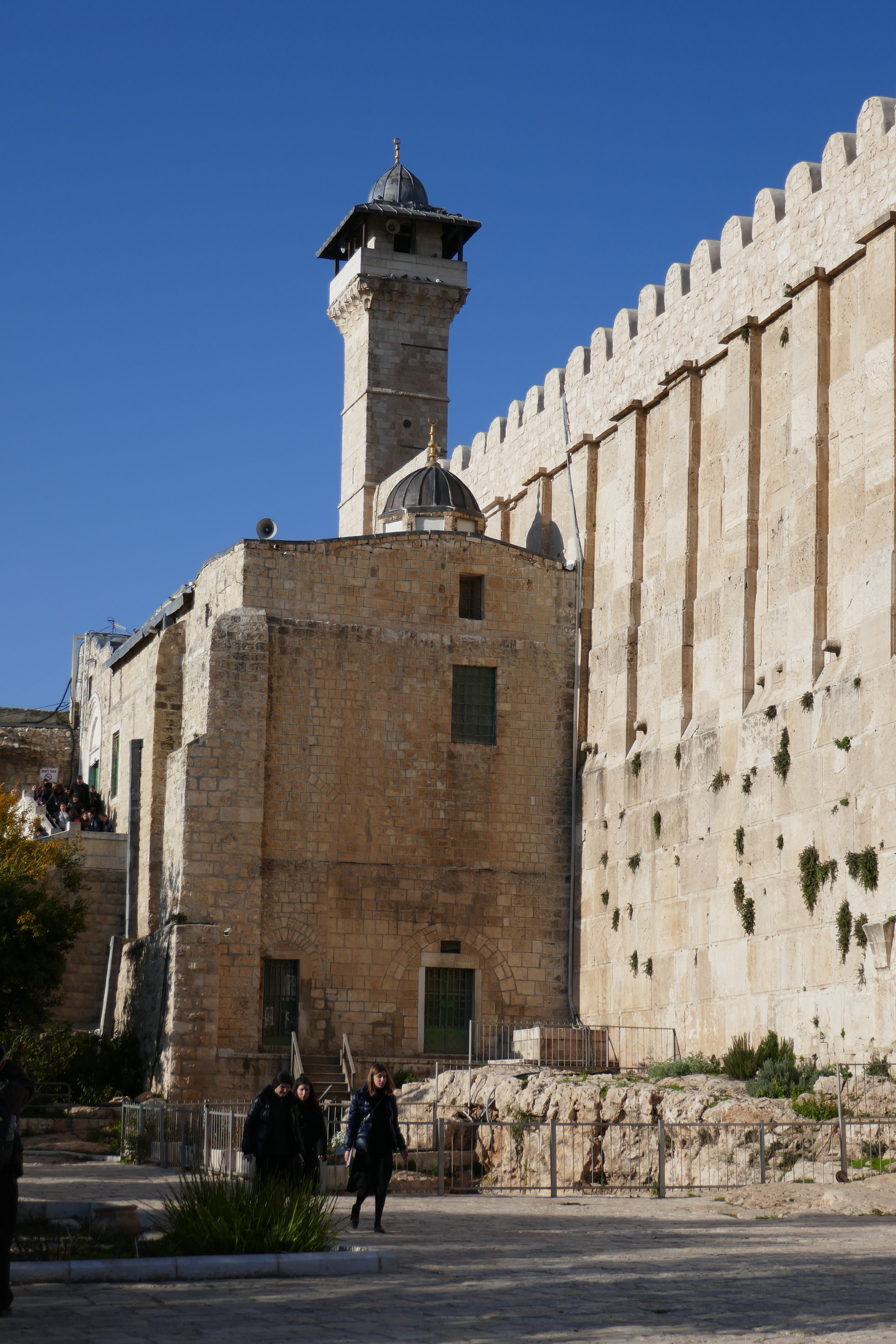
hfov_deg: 20.9
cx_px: 448
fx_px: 2426
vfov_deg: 31.0
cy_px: 672
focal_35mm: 65
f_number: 4.4
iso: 125
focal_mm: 23.7
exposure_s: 1/1300
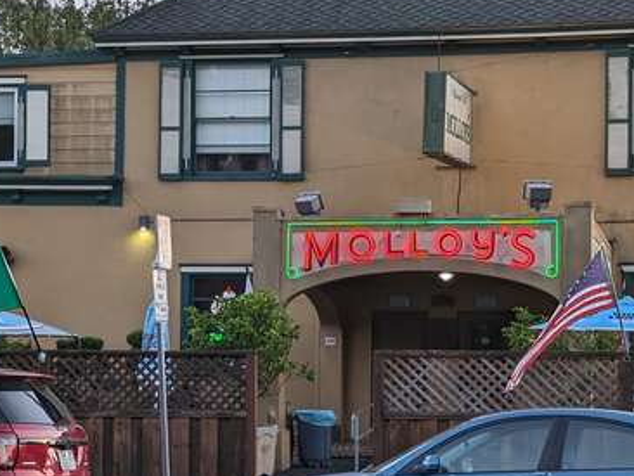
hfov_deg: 18.7
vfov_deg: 14.1
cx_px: 362
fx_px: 1924
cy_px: 273
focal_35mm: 105
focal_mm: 6.81
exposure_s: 1/215
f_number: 1.85
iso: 45
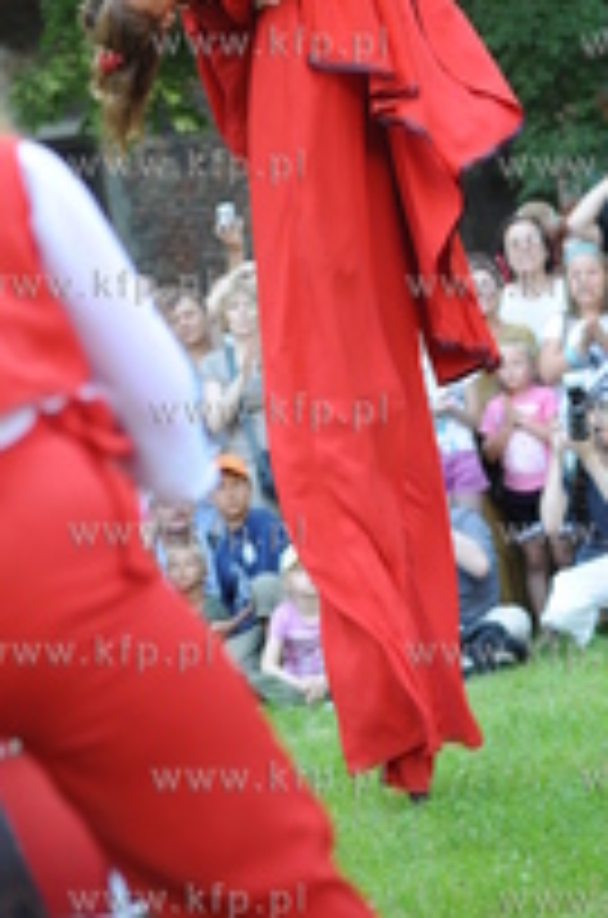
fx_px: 4252
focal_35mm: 167
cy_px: 36
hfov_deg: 8.2
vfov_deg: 12.2
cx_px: 126
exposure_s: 1/125
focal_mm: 85
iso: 500
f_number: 4
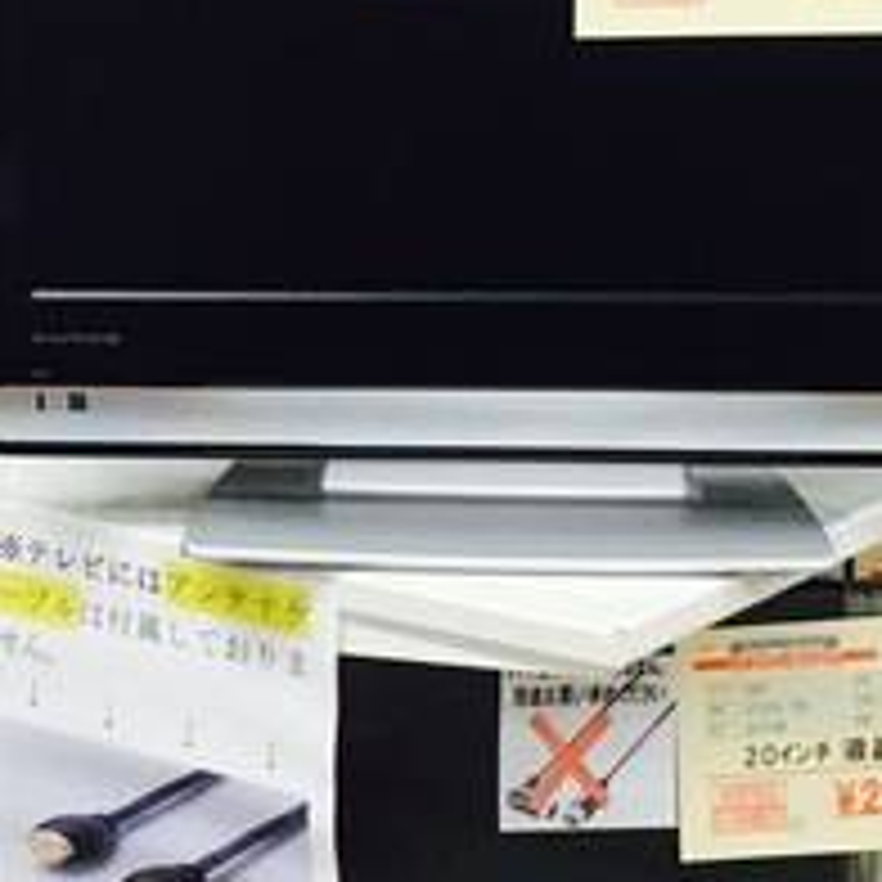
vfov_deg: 14.8
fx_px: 3402
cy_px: 461
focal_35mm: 118
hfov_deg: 14.5
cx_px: -68
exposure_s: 1/30
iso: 40
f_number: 2.2
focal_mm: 4.15
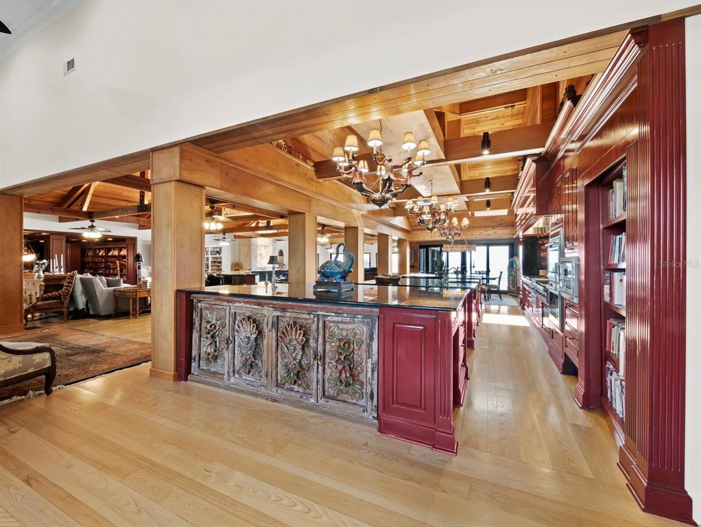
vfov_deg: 85.7
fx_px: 284
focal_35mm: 14
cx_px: 350
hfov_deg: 102.0
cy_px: 264
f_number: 11
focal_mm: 7
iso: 200
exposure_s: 1.6
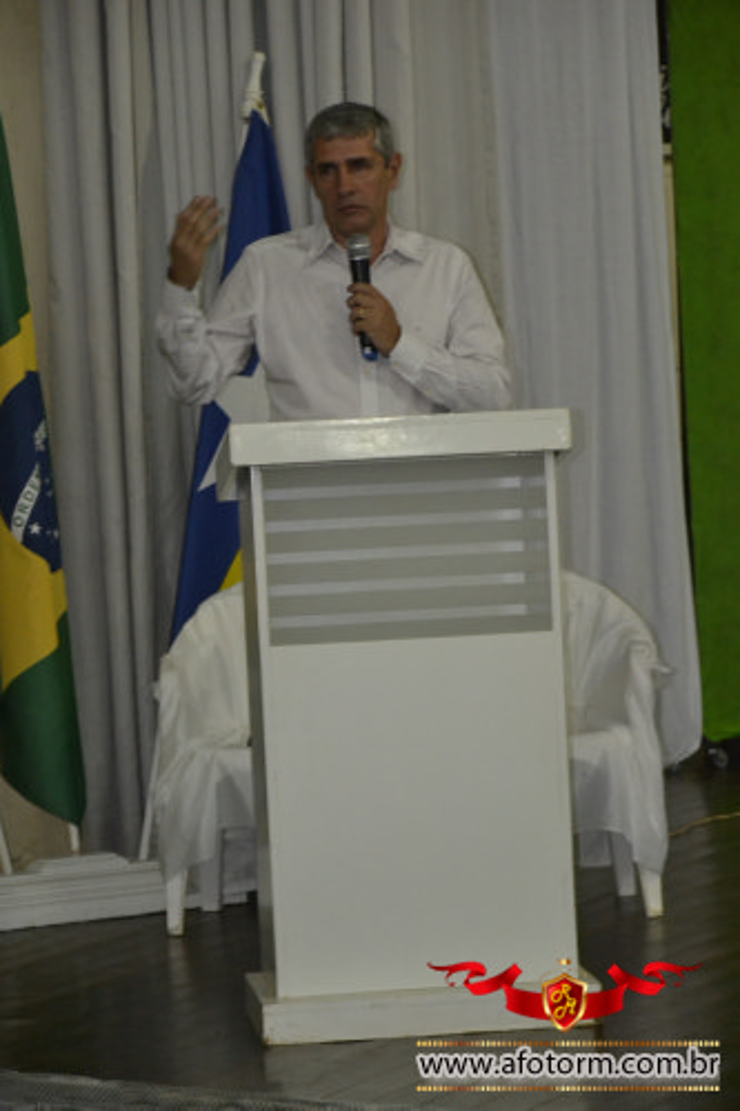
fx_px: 4396
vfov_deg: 14.4
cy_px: 556
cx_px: 370
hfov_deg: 9.6
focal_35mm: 142
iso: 3200
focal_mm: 95
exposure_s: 1/50
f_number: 5.6
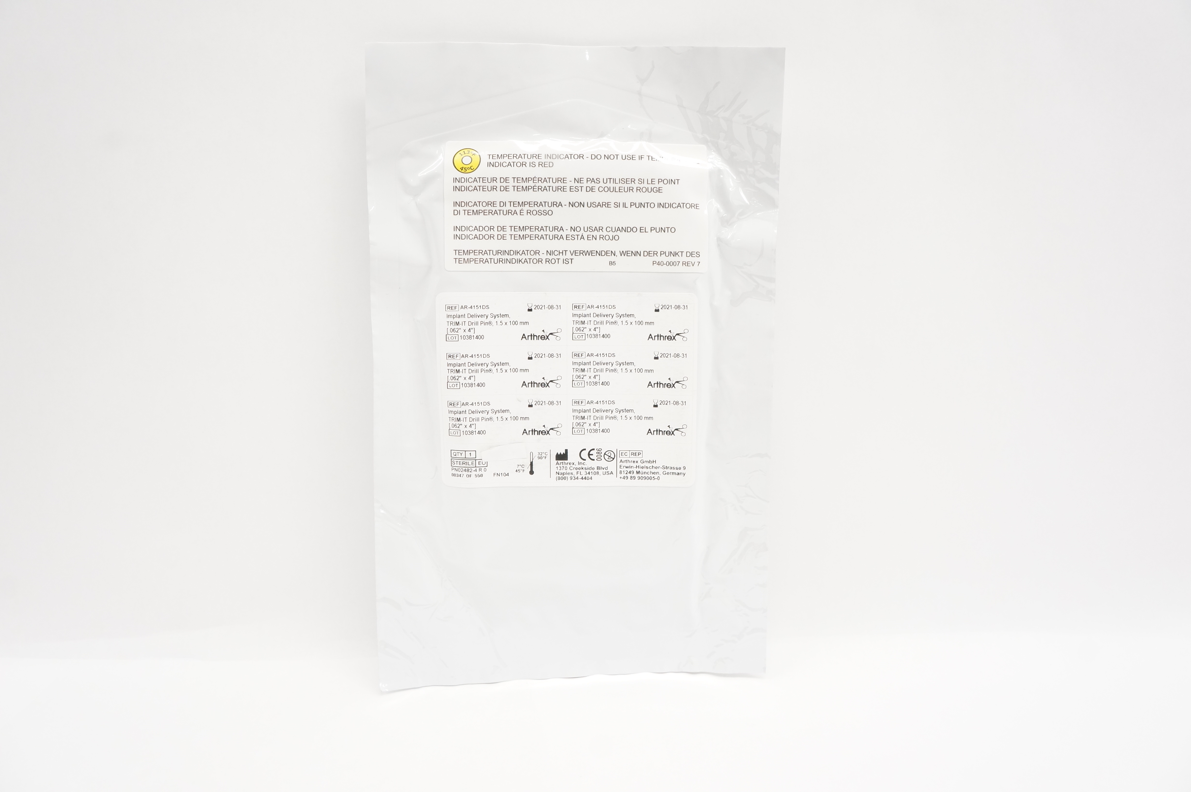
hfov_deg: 67.4
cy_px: 396
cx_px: 596
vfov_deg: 47.8
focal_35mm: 27
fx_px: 892
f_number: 8
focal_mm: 18
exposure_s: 1/50
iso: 800
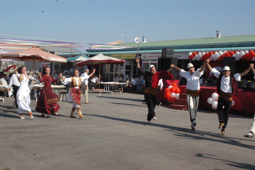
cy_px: 85
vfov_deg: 25.7
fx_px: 372
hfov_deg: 37.9
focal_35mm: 52
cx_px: 128
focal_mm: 35
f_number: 29
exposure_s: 1/320
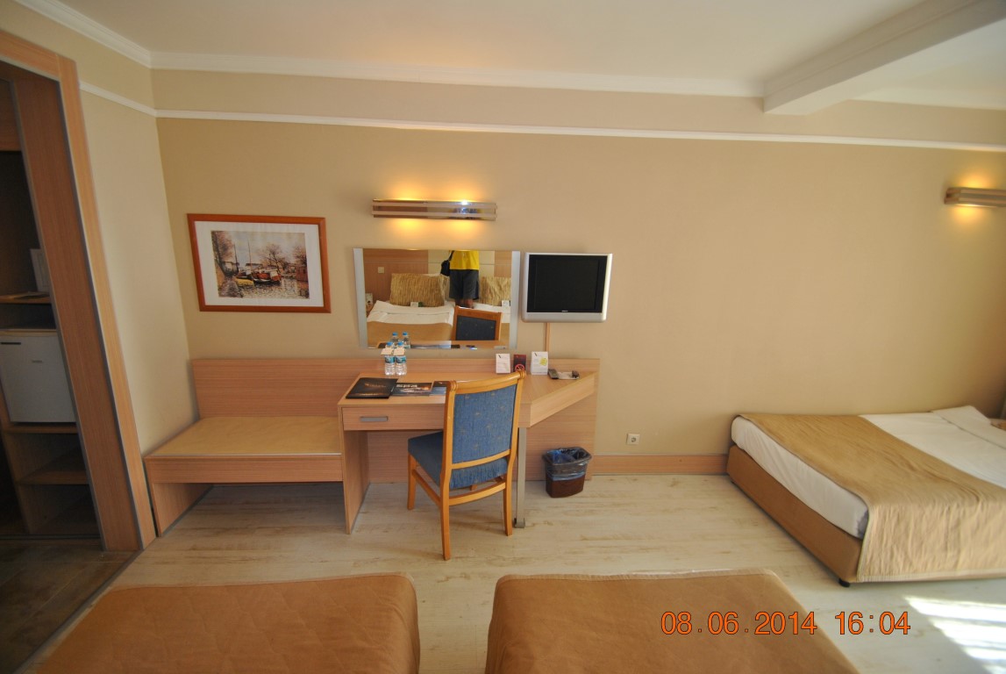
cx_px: 503
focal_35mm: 15
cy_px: 337
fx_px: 420
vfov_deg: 77.5
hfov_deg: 100.3
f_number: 3.5
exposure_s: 1/60
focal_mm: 10
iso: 200
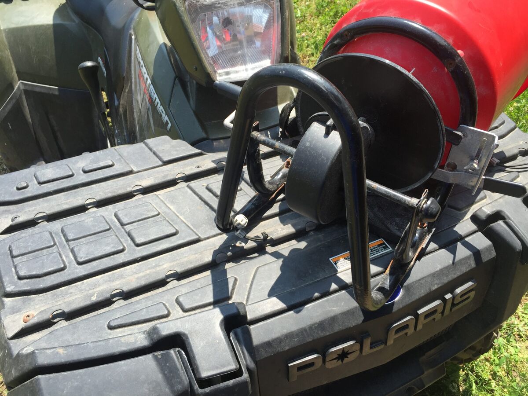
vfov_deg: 48.2
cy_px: 198
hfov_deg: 61.7
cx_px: 264
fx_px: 442
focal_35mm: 29
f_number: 2.2
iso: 32
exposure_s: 1/648
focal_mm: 4.15
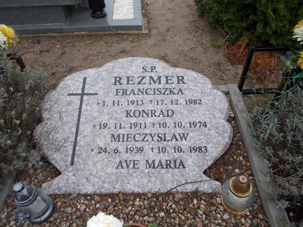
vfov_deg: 53.1
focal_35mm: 26
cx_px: 152
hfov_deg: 67.3
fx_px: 228
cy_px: 114
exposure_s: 1/60
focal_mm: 4.6
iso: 80
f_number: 3.2
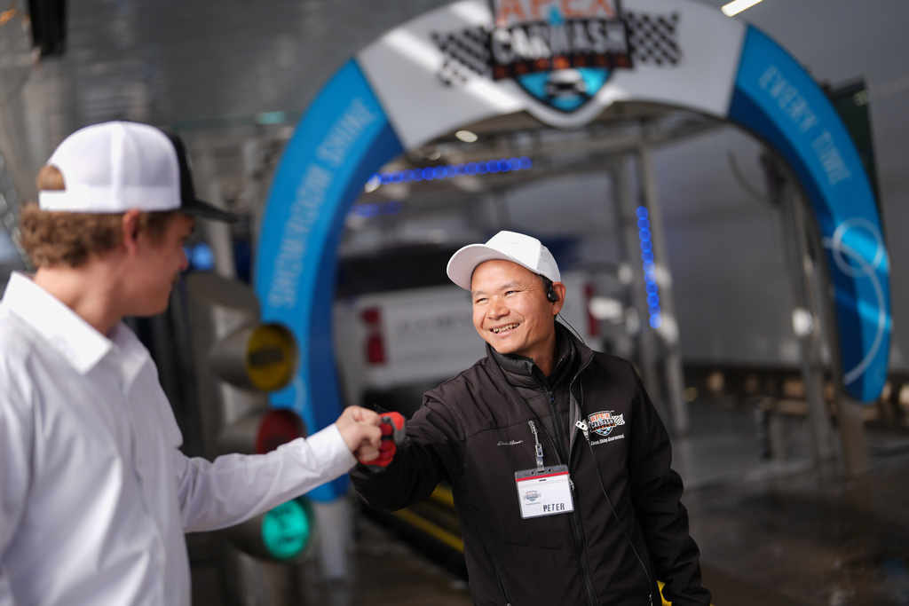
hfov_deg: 39.6
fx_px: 1263
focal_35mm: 50
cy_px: 303
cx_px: 454
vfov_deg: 27.0
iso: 125
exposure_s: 1/6400
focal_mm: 50
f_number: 1.2
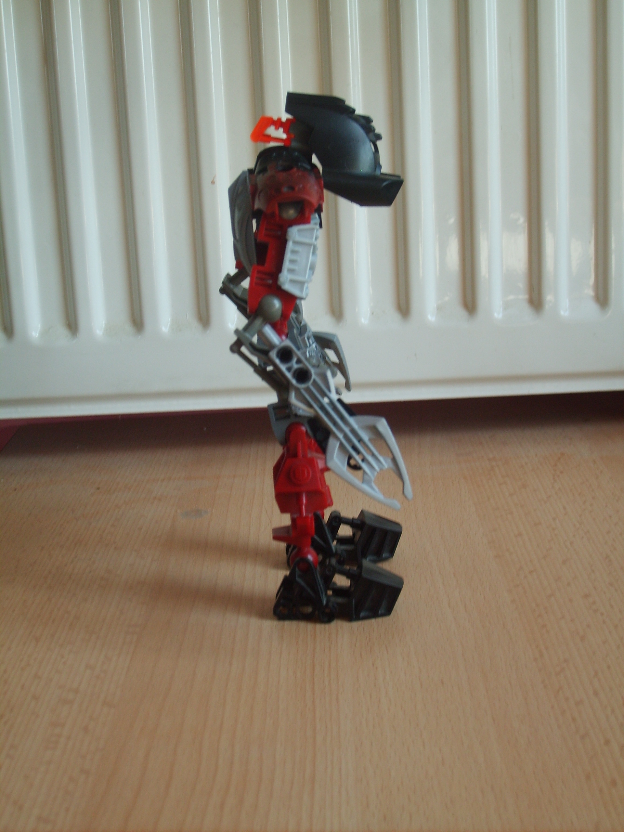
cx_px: 312
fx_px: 1250
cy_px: 416
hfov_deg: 28.0
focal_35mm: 52
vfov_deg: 36.8
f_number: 3.3
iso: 50
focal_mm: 8.7
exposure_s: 1/45
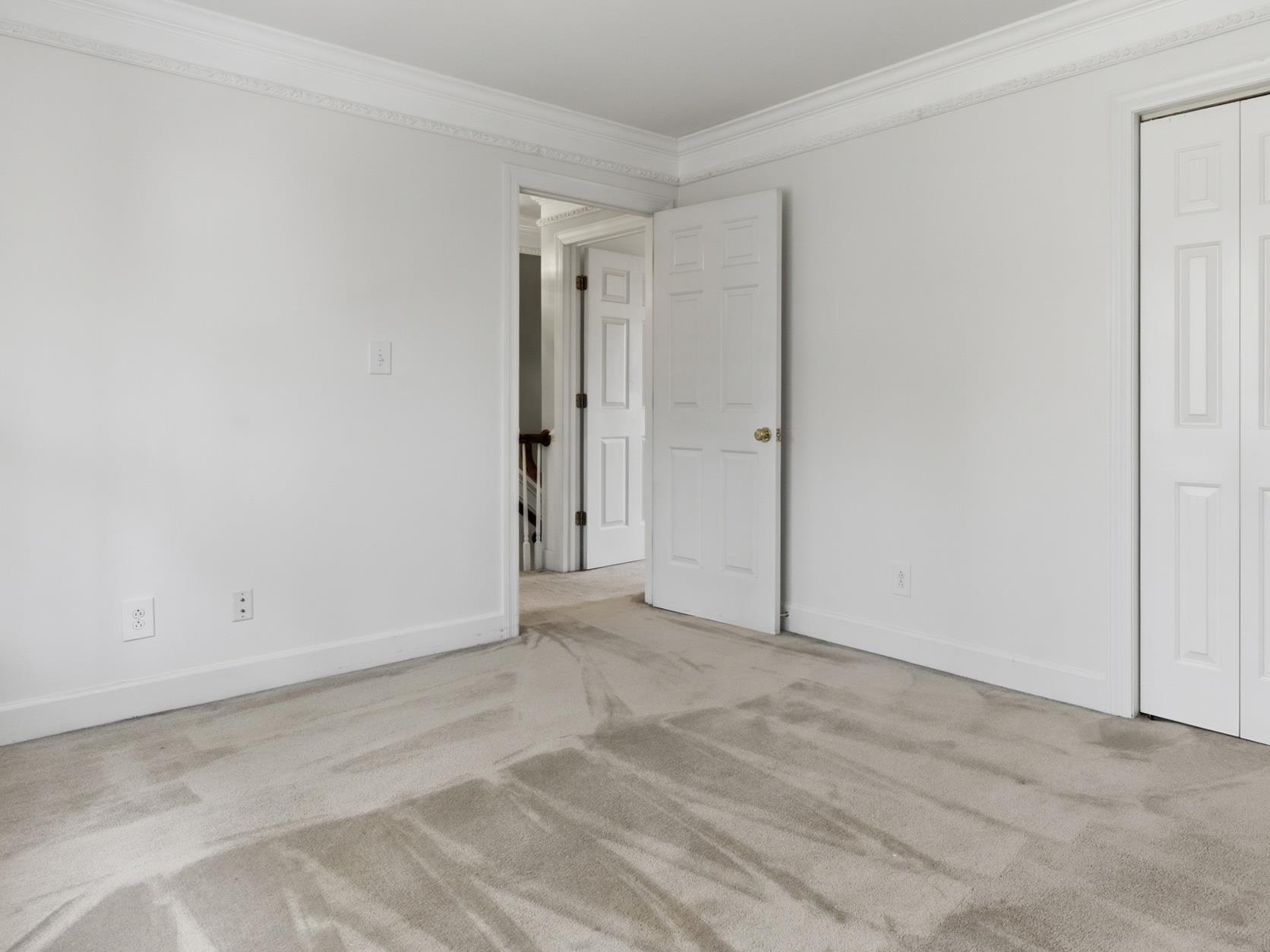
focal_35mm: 23
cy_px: 402
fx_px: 844
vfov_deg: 58.6
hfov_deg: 73.5
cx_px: 725
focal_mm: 16
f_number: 9
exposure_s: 1/100
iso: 250
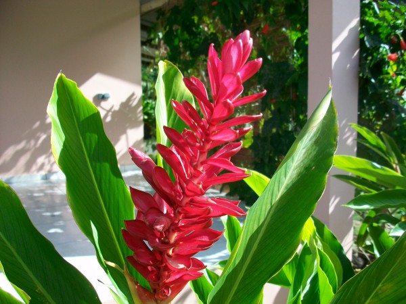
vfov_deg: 44.2
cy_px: 152
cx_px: 203
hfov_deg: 56.8
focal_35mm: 32
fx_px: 375
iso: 64
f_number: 2.8
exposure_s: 1/400
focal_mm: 5.7
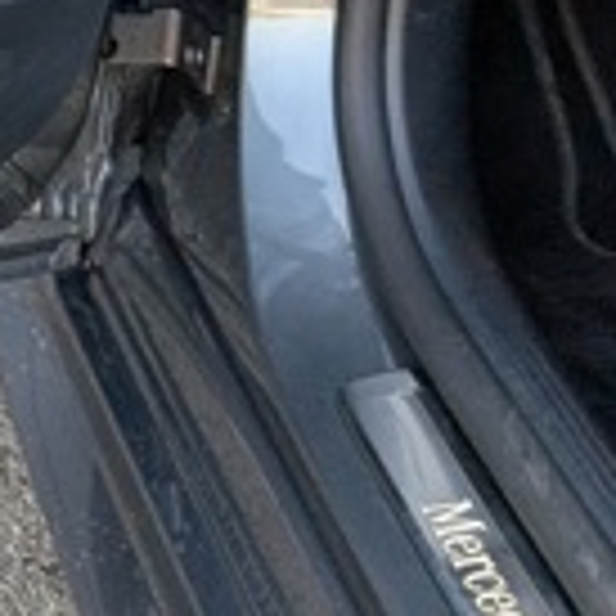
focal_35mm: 124
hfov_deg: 11.9
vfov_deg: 13.4
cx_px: -760
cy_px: -261
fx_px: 2496
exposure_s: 1/486
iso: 363
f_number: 1.68
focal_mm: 6.9
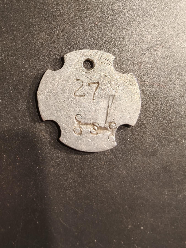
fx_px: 165
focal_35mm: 23
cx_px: 93
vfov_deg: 73.9
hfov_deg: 58.9
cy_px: 124
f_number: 2
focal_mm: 2.32
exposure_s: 1/76.4
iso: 160
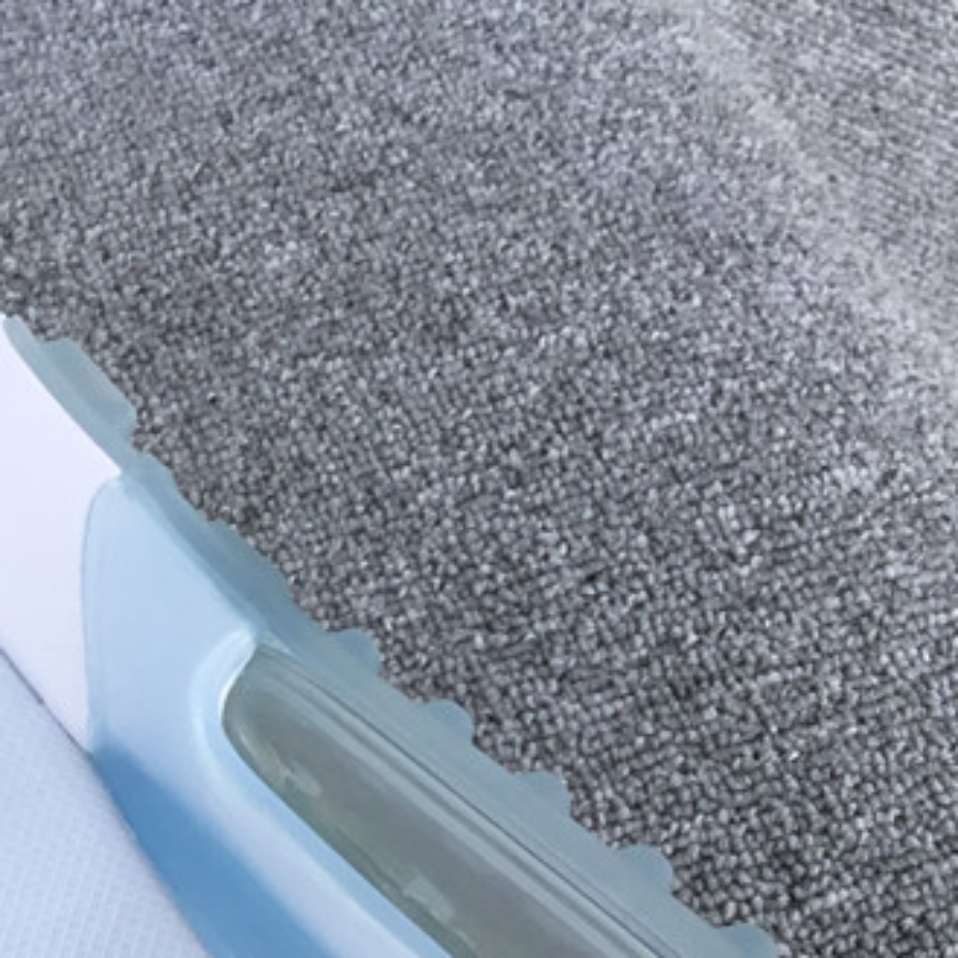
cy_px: 913
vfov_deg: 22.3
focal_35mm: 75
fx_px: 2348
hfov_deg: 22.3
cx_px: 29
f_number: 2.4
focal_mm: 3.3
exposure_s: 1/334
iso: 25
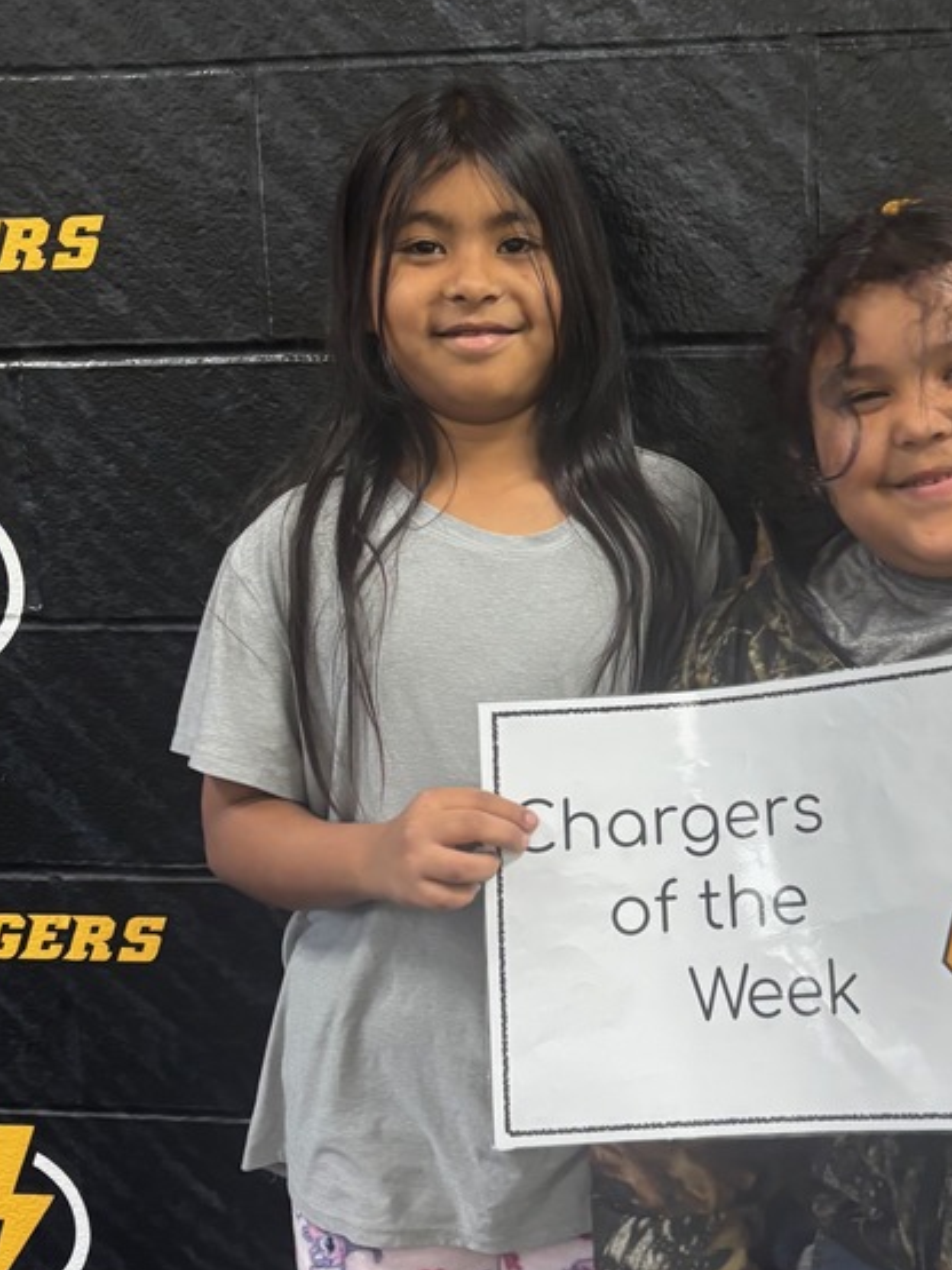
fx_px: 1761
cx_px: 712
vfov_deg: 39.7
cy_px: 659
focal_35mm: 48
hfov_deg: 29.8
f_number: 1.6
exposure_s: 1/60
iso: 250
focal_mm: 5.96
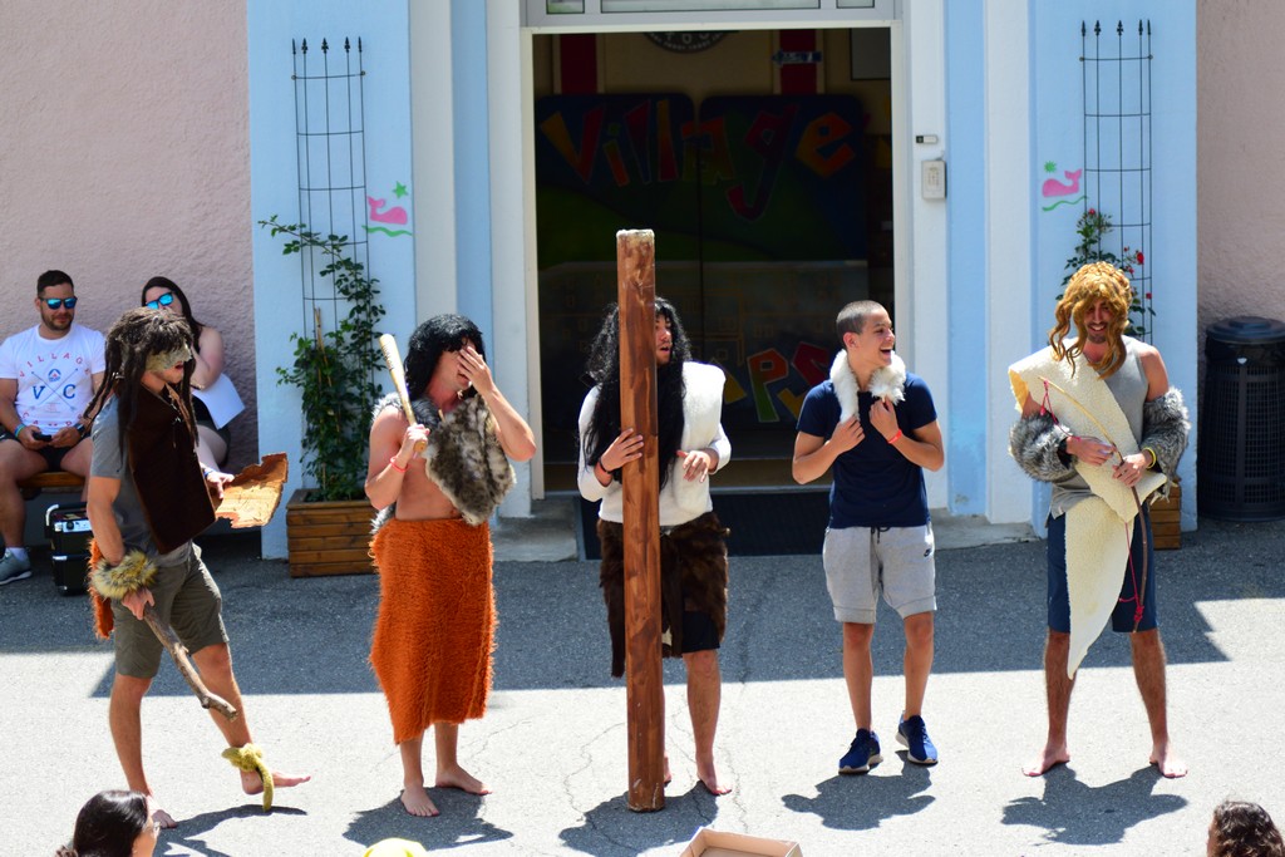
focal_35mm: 105
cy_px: 428
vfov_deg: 13.0
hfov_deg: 19.5
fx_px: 3748
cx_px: 642
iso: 450
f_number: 4
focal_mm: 70
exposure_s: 1/1250
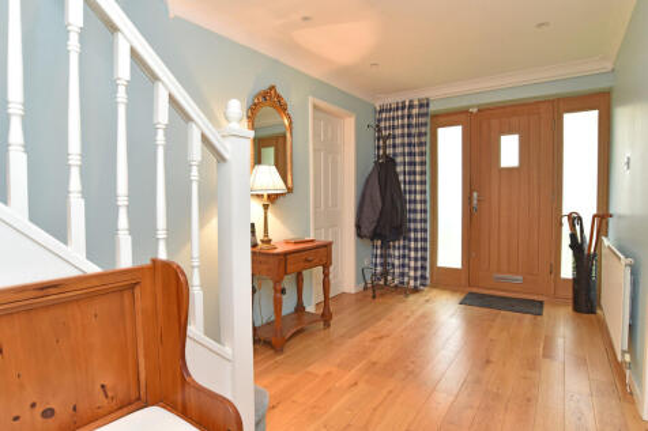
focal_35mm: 19
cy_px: 216
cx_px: 324
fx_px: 342
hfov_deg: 86.9
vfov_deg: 64.5
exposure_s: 1/20
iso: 800
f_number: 6.3
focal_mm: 19
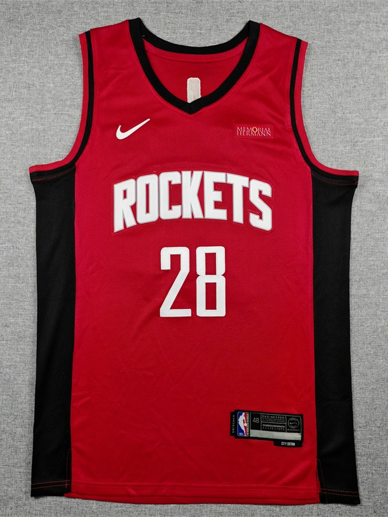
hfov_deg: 54.9
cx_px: 194
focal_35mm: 25
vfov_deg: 69.4
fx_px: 374
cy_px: 258
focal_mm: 5.3
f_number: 1.9
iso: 100
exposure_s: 1/100
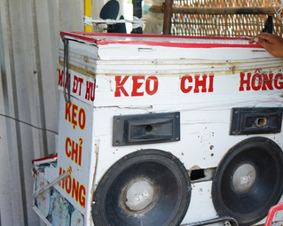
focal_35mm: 66
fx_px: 553
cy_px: 73
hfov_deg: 27.4
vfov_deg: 23.0
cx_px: 271
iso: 400
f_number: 4
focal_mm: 34
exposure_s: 1/160
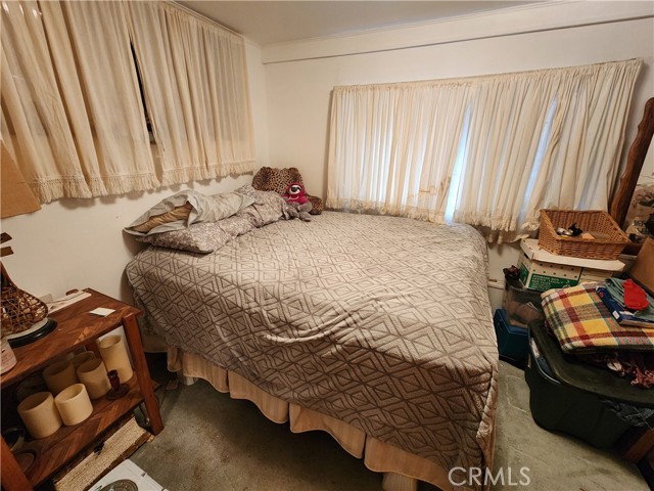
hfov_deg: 106.2
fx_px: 246
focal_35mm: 13
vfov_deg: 89.9
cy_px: 246
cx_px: 327
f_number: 2.2
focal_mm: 2.2
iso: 400
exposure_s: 1/60
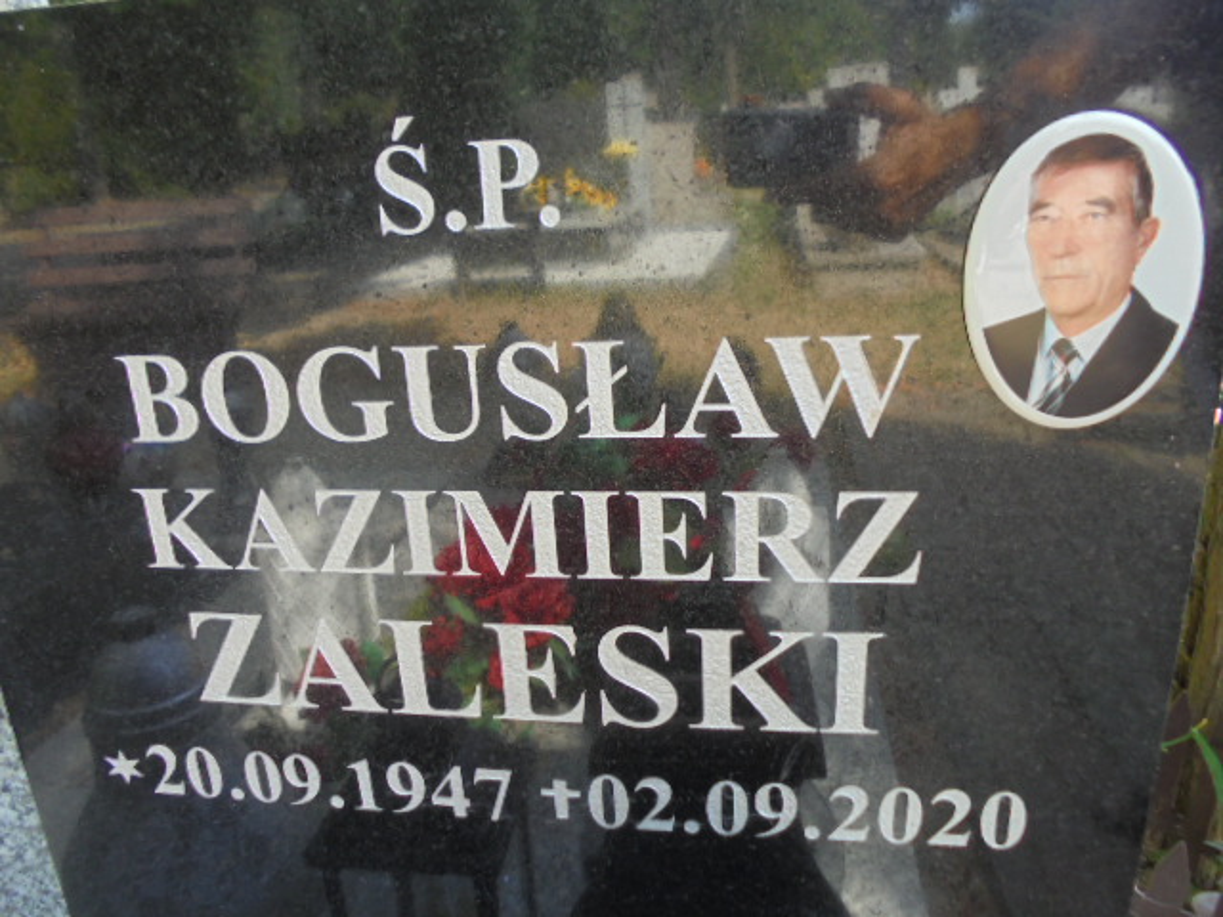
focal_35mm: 26
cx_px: 612
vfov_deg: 53.1
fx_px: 919
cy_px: 458
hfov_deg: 67.3
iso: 100
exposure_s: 1/100
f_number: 3.5
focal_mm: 4.6
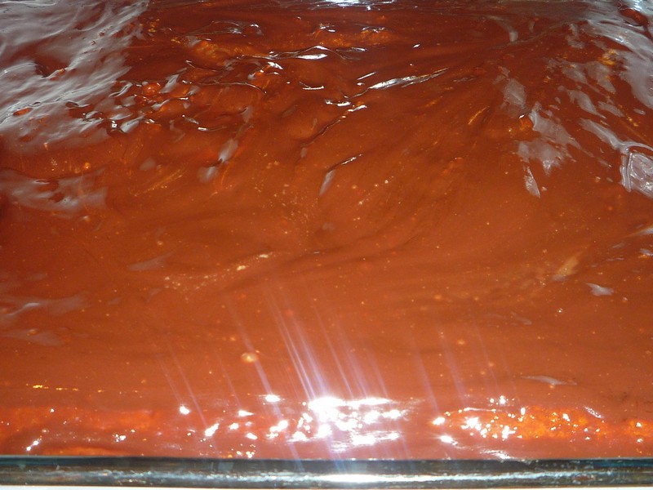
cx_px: 326
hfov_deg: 43.9
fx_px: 811
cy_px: 245
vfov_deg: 33.6
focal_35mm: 43
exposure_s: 1/30
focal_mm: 5.3
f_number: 4
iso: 100
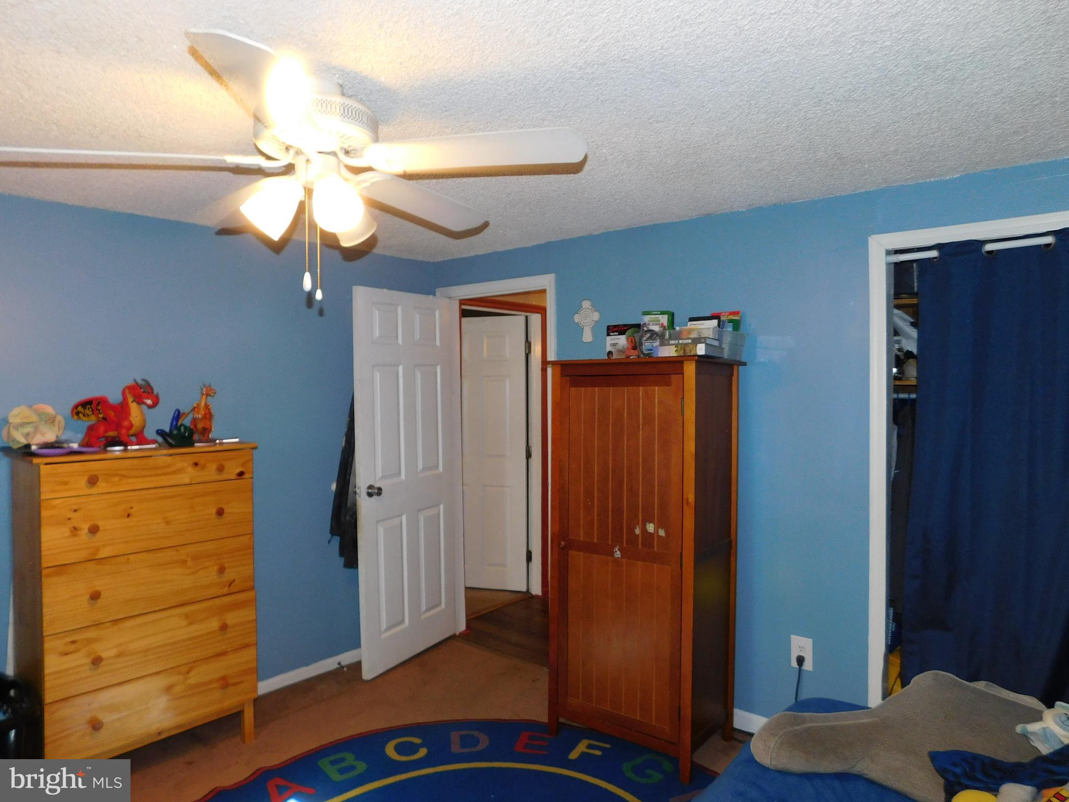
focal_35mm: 23
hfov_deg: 73.9
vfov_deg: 58.9
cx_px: 534
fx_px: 710
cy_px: 401
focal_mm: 4
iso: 200
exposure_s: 1/30
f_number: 3
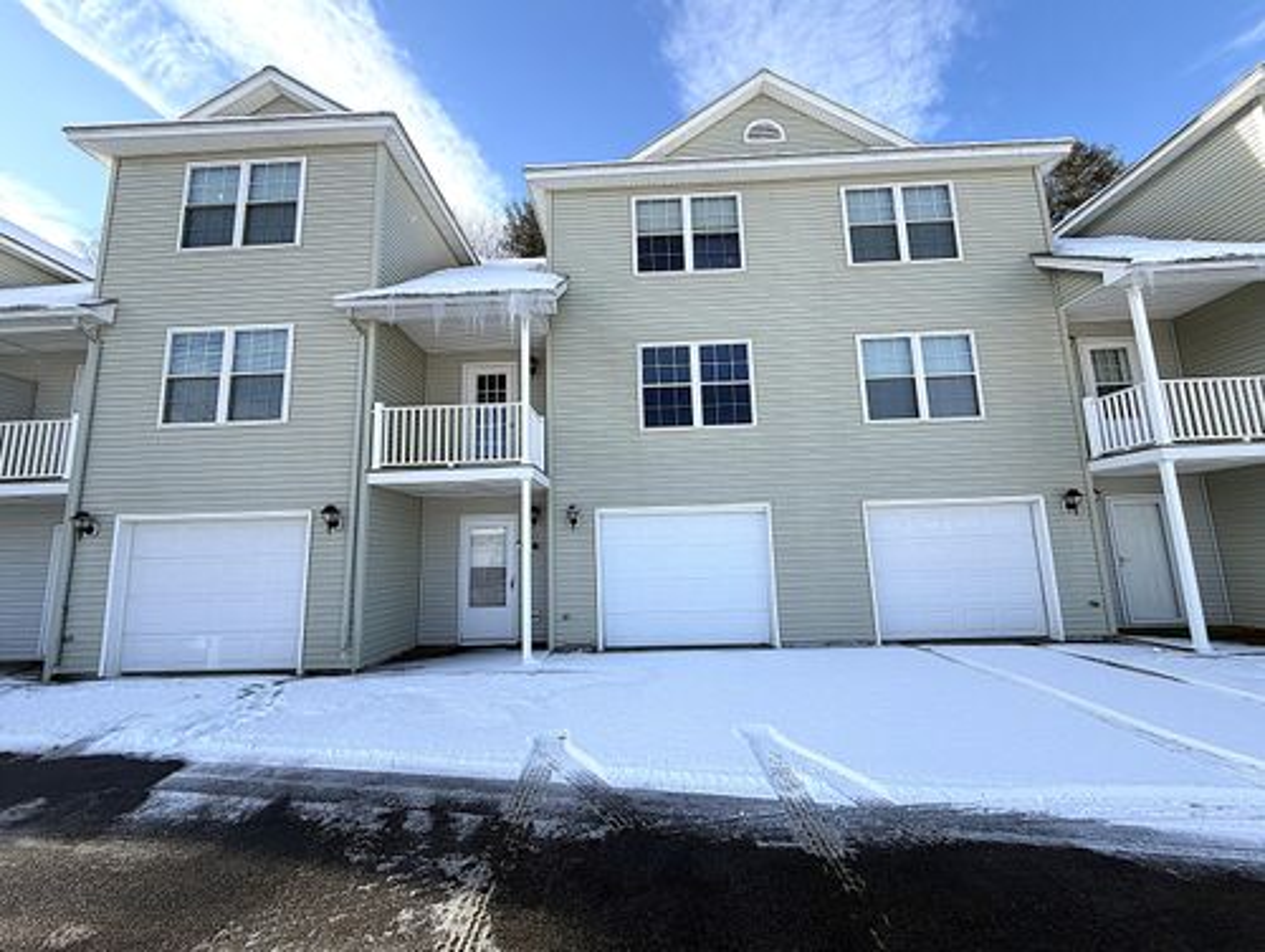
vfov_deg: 85.8
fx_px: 512
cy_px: 476
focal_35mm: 14
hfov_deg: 102.0
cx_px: 632
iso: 40
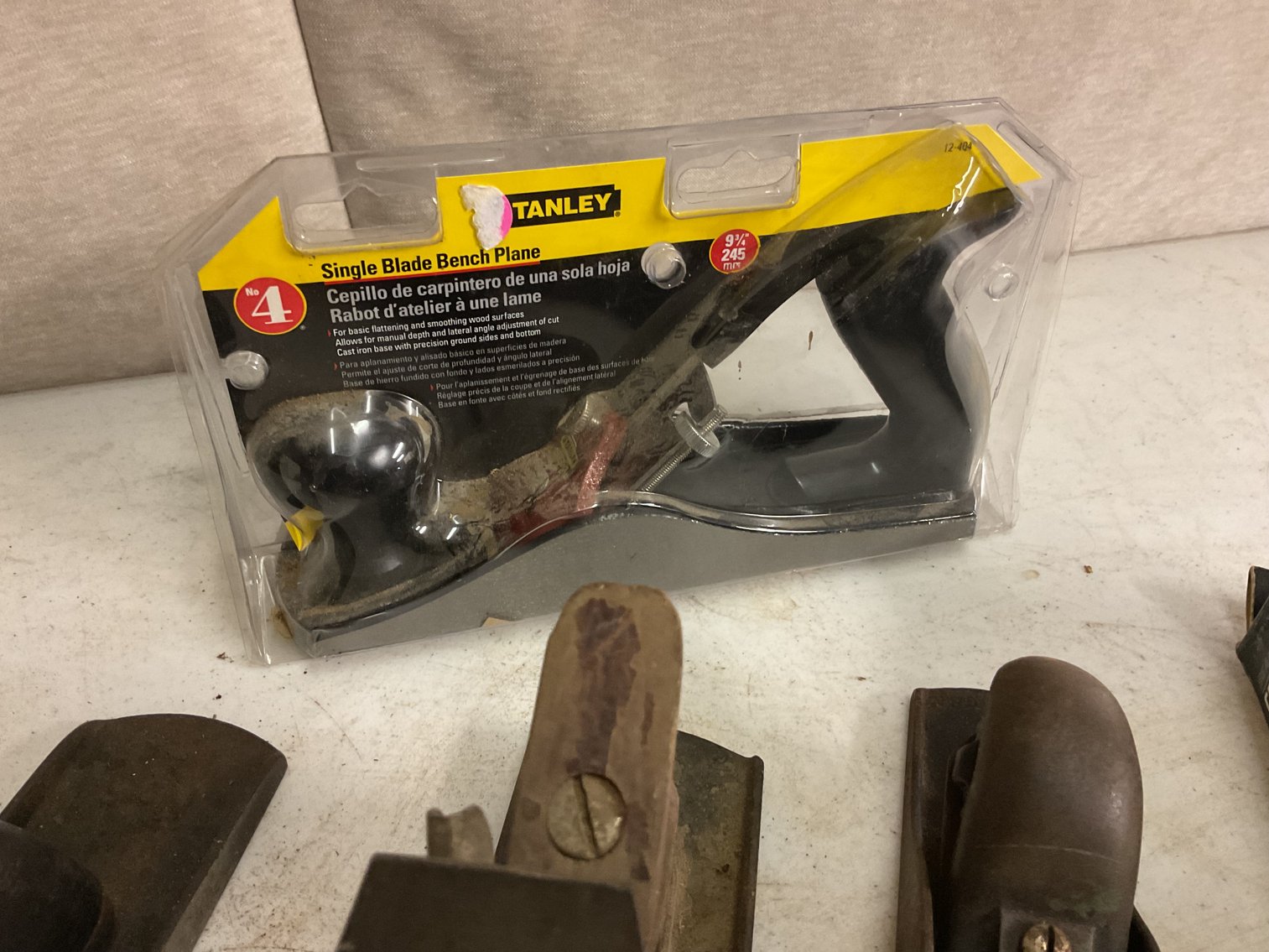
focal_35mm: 29
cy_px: 476
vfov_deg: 48.2
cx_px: 634
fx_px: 1063
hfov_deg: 61.7
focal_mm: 3
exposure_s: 1/40
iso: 200
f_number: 1.8
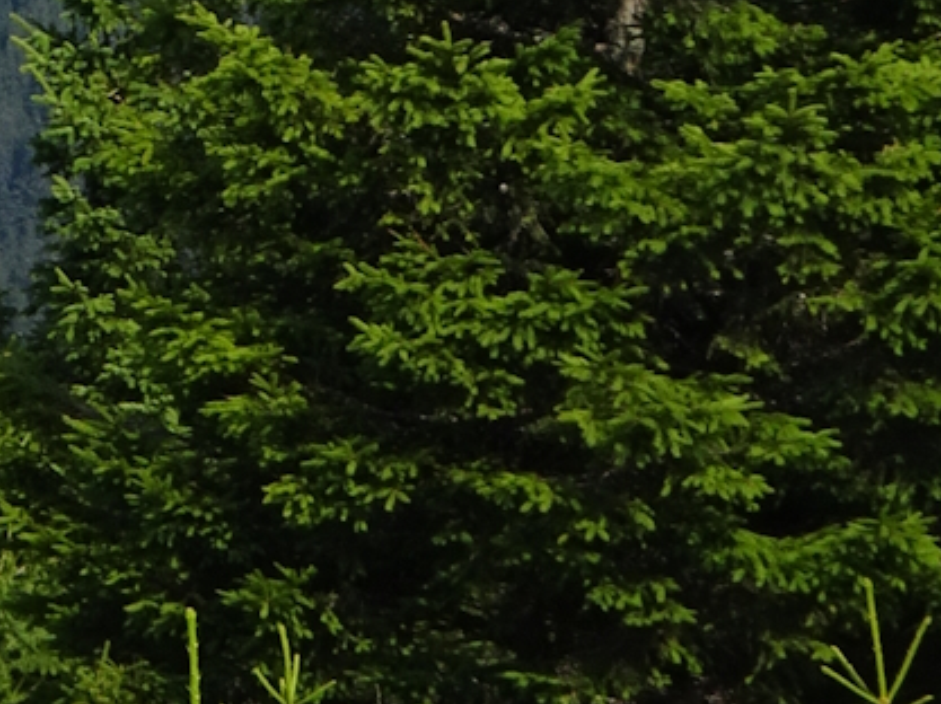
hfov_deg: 4.0
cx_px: -1119
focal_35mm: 484
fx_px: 13146
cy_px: -903
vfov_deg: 3.0
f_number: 5
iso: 80
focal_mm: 17.97
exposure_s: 1/400
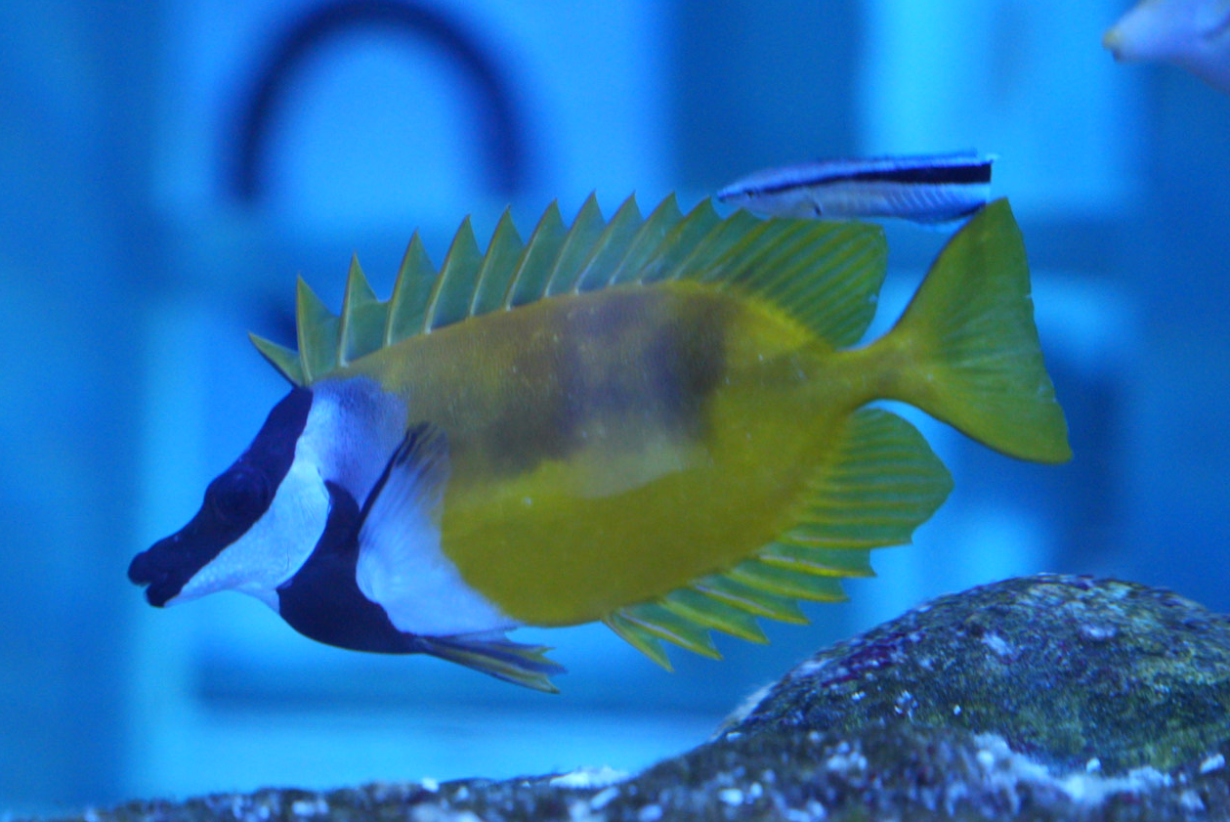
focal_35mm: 86
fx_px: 2944
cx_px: 558
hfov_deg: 23.6
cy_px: 409
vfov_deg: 15.9
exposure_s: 1/400
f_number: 2.8
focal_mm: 67.1
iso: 5000
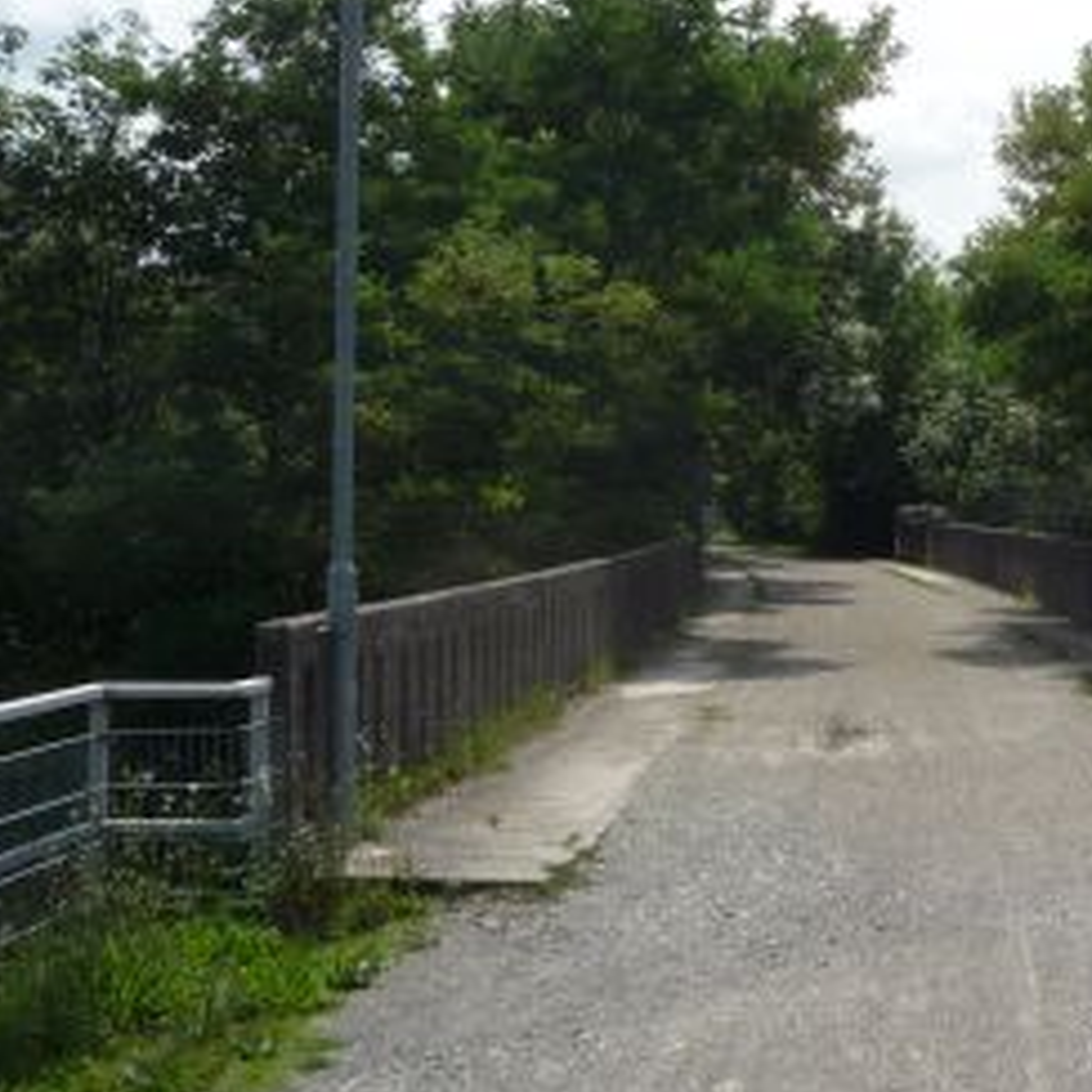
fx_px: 2356
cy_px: 412
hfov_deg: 25.6
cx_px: 891
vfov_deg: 26.0
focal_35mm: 66
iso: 100
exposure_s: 1/500
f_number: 5.6
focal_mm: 5.2
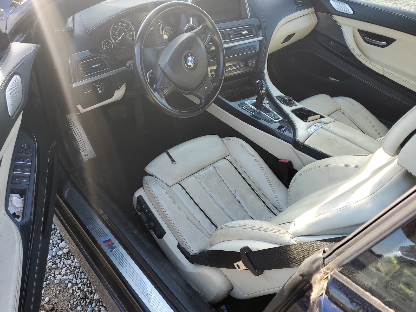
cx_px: 208
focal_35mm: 26
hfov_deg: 67.3
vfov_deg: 53.1
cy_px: 156
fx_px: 312
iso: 50
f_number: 1.5
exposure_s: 1/238
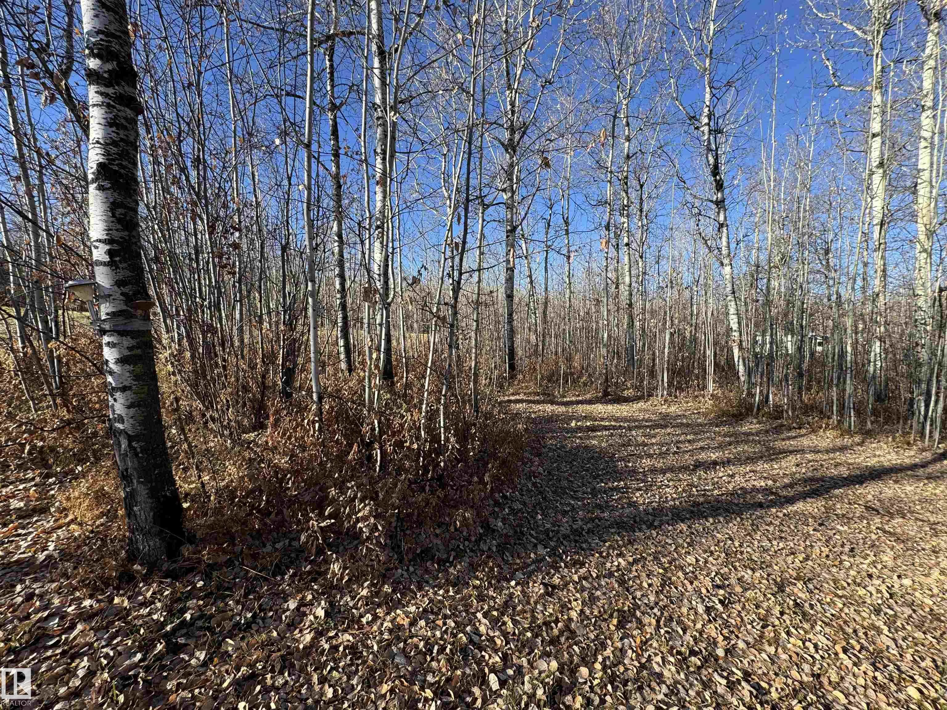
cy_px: 355
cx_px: 474
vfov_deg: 85.7
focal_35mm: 14
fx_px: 383
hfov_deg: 102.1
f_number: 2.2
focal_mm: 2.22
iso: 50
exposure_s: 1/734
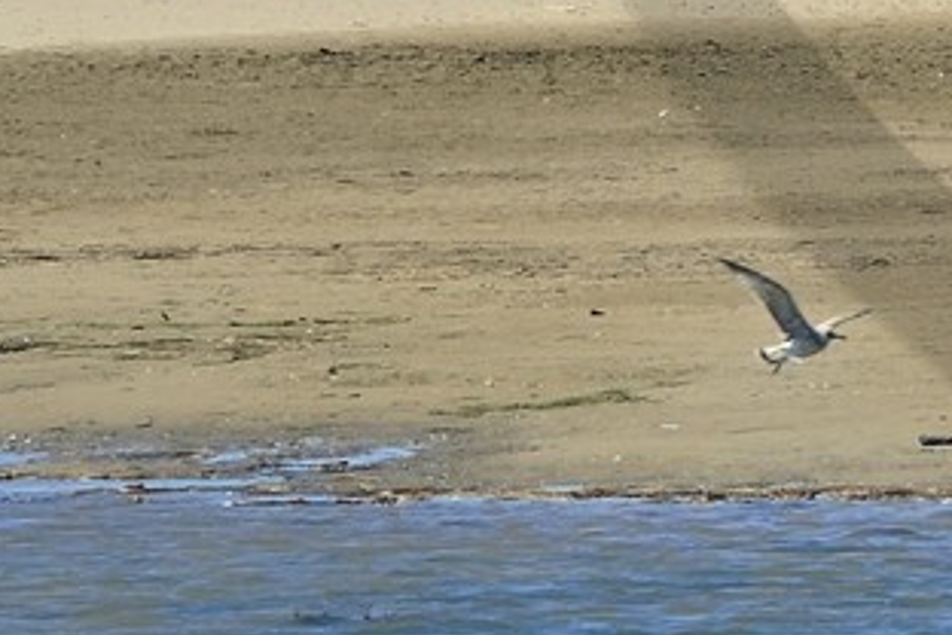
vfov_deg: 1.3
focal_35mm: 1025
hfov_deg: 2.0
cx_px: 1690
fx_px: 27103
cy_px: -653
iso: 200
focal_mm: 200
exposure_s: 1/200
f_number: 13
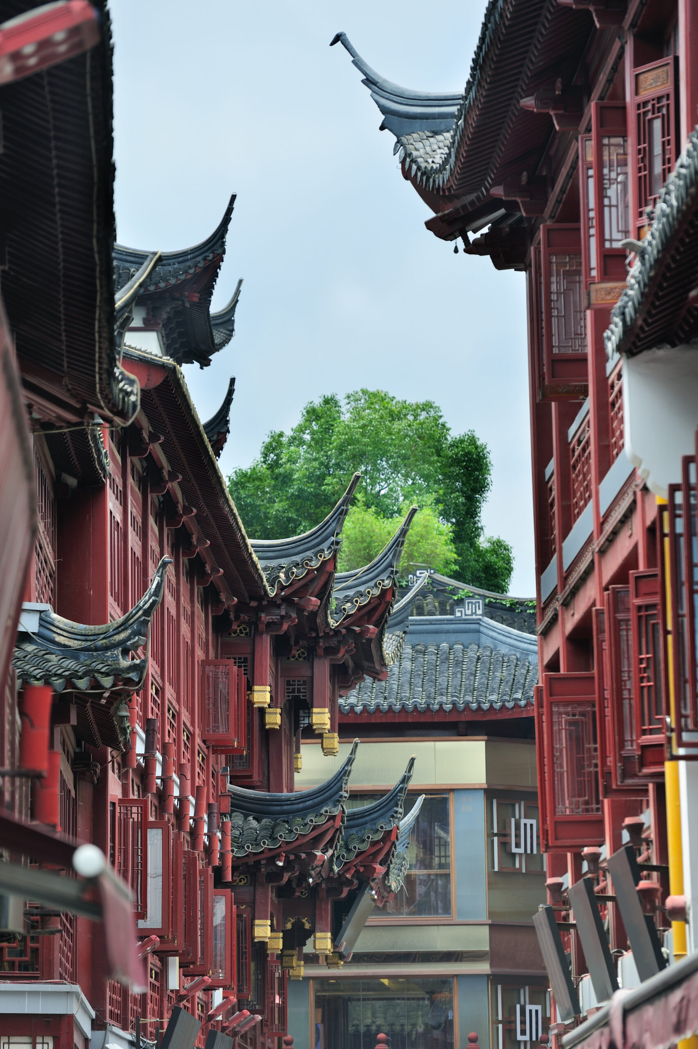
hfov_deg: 8.1
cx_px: 349
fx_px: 4949
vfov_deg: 12.1
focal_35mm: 170
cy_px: 524
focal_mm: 170
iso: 200
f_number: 4
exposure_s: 1/3000
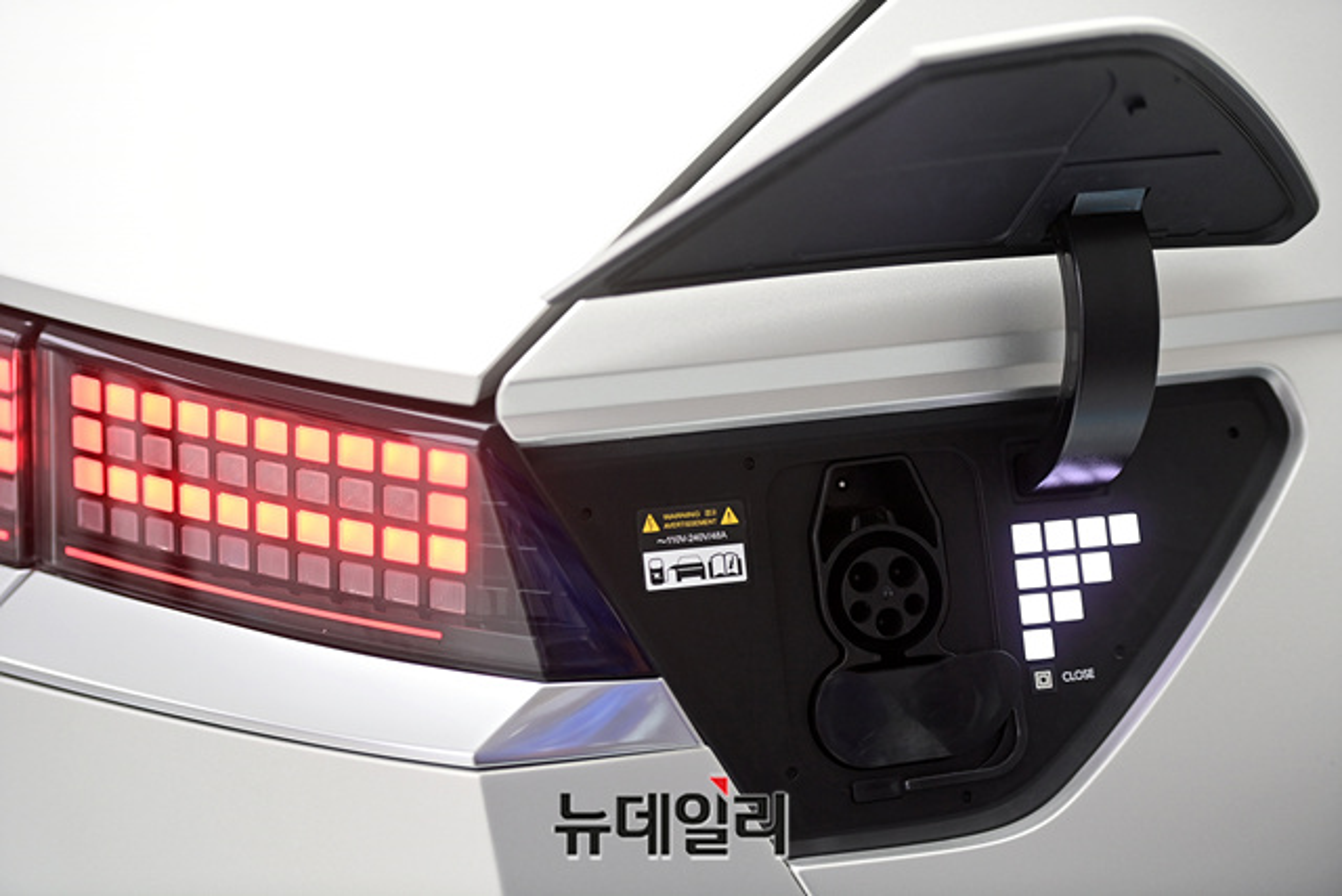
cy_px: 448
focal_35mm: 116
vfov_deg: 11.8
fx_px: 4325
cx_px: 671
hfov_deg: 17.6
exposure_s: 1/320
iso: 800
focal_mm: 116
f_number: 2.8
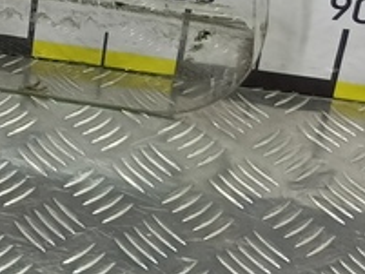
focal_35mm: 117
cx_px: -325
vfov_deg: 11.1
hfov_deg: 14.5
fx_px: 1234
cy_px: -339
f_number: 1.6
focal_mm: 4.11
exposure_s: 1/50
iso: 110
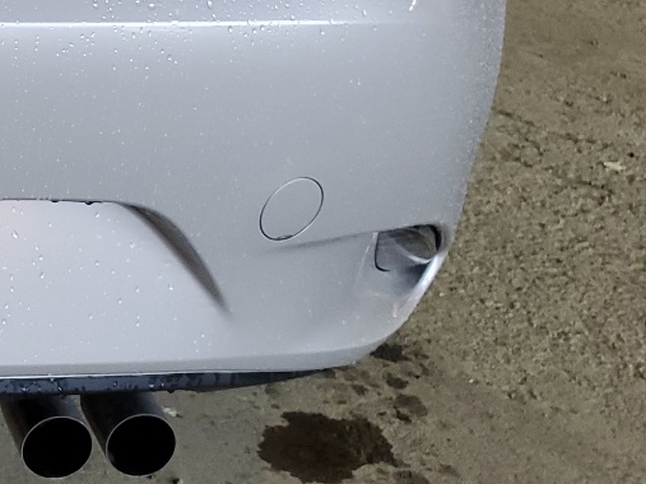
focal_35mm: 82
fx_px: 1530
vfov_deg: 17.2
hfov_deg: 20.7
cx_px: -289
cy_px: -85
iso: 69
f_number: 1.5
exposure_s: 1/60.2
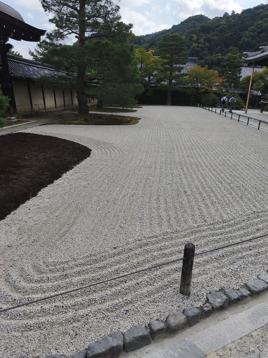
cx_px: 134
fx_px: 237
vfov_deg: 73.9
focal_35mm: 23
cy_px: 179
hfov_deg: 58.9
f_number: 1.65
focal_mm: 6.18
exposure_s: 1/1442
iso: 50
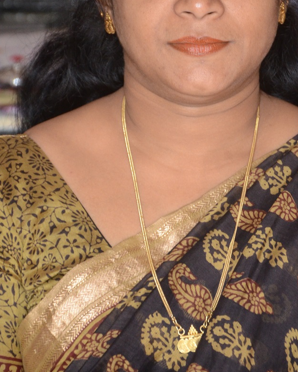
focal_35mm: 229
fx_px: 2523
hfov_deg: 6.8
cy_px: 114
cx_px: 177
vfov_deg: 8.4
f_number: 5.6
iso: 1600
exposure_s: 1/125
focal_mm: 85
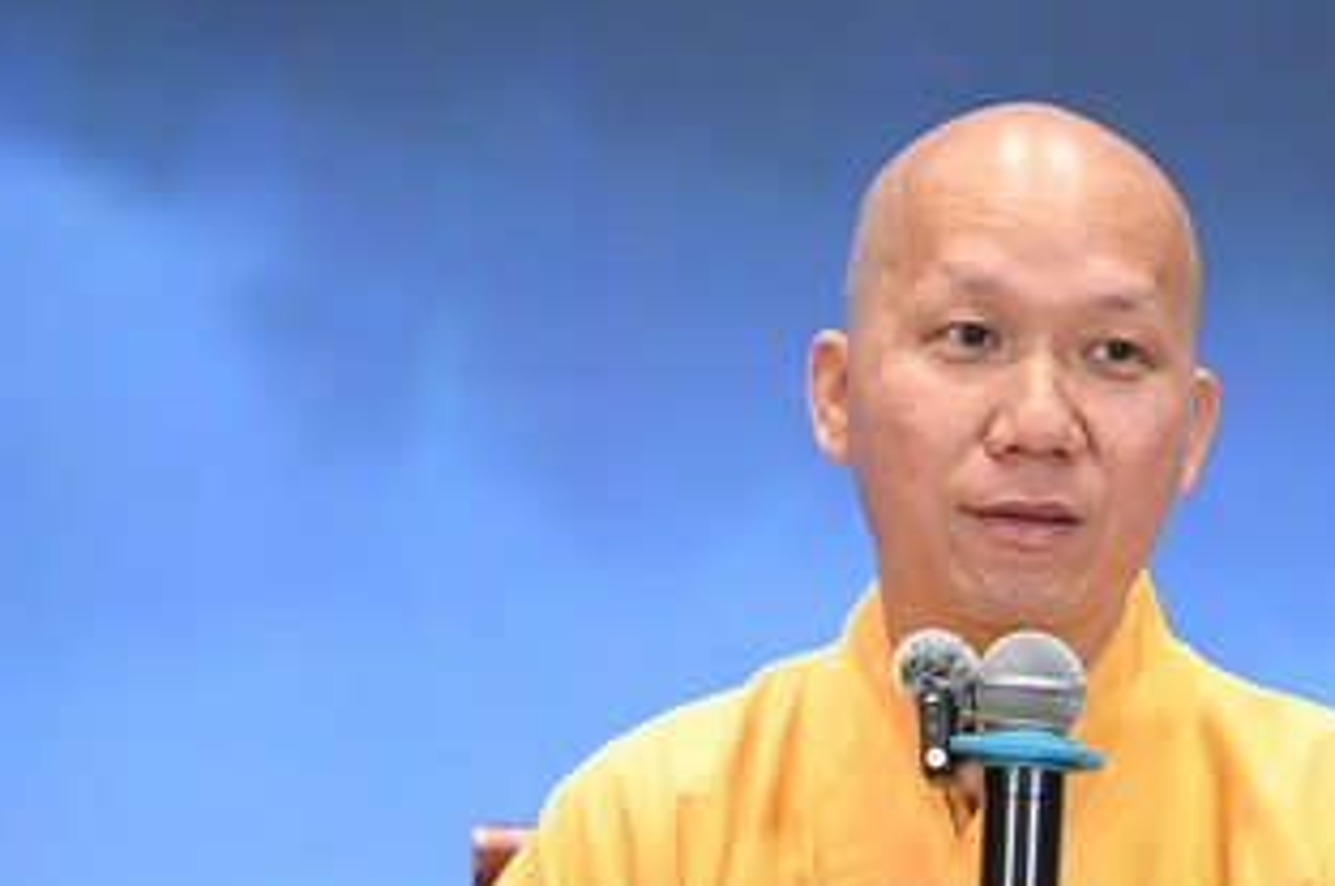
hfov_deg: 4.9
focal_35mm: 417
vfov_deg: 3.3
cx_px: 971
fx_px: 15440
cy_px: 775
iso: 3200
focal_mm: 200
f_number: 3.2
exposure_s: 1/200
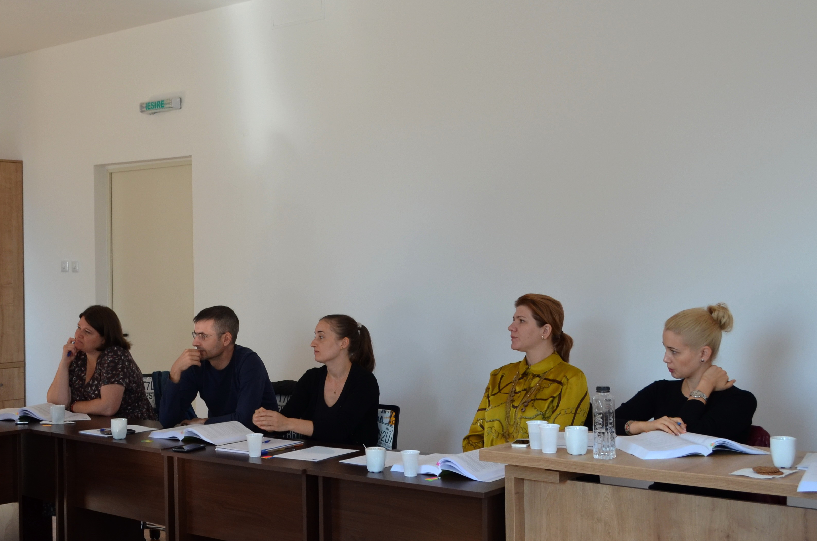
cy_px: 255
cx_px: 296
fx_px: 1155
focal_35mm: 51
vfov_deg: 26.4
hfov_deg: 38.7
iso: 400
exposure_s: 1/100
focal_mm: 22
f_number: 5
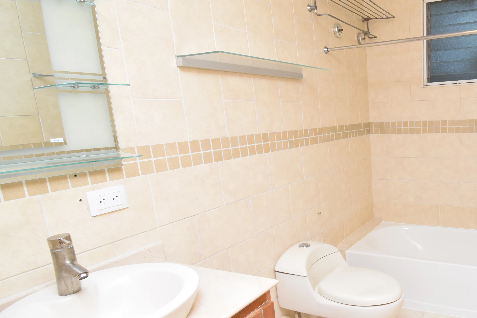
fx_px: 331
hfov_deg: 65.0
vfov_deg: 50.9
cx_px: 383
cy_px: 195
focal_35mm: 25
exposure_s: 1/125
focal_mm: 10
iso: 800
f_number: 9
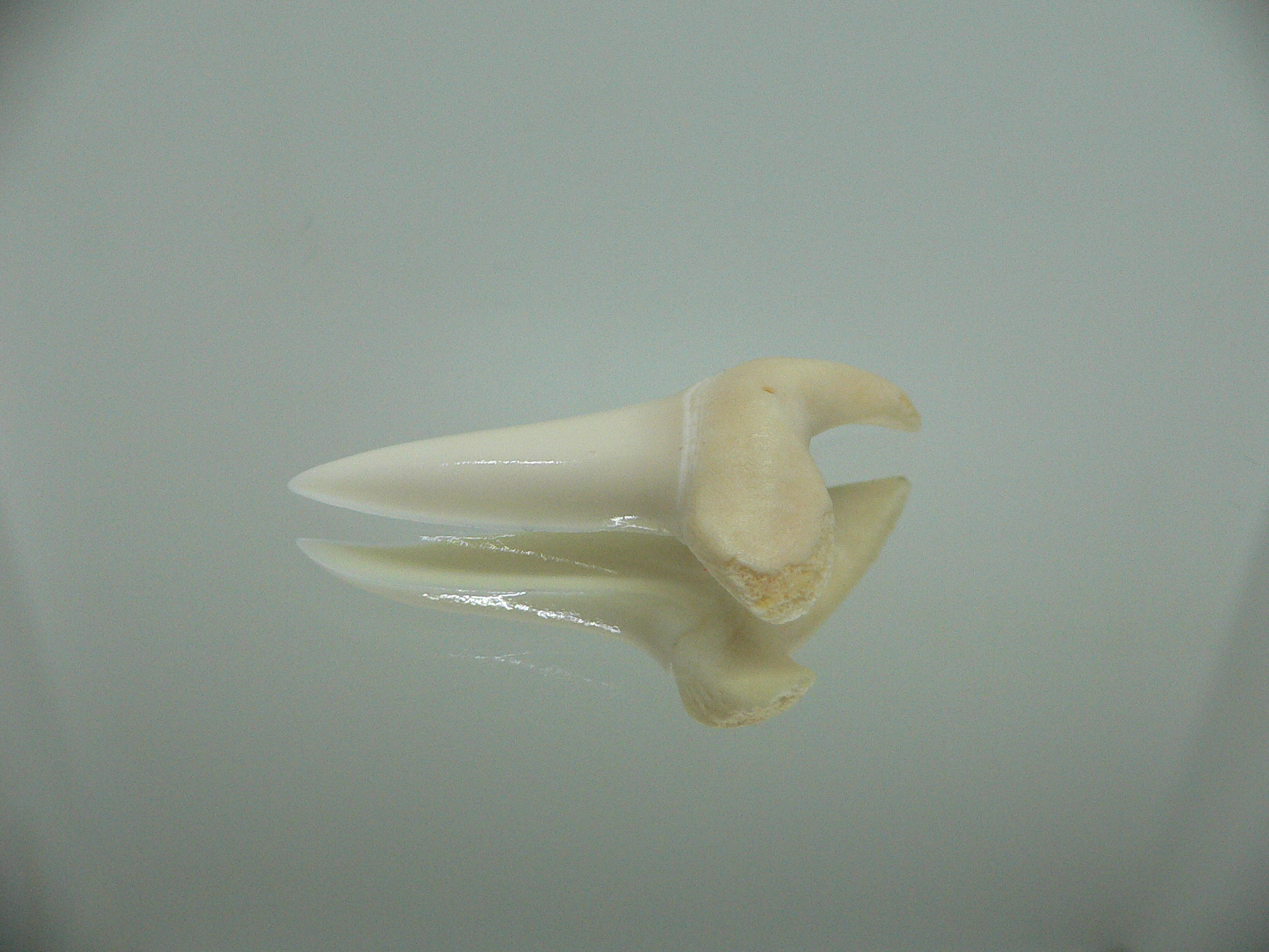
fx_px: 1283
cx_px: 634
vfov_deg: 40.7
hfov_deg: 52.6
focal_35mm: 35
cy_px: 476
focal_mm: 4.6
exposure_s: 1/60
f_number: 2.8
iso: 200
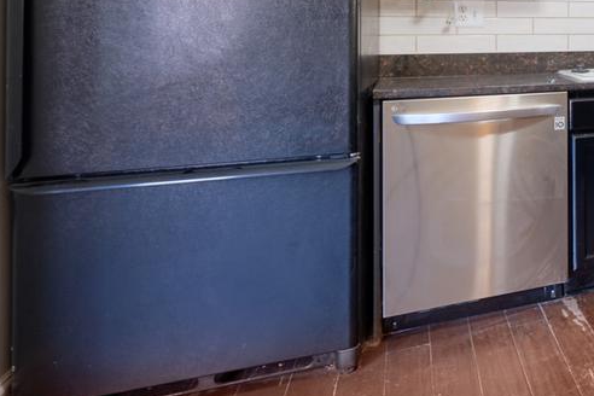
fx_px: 676
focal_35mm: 41
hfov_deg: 30.2
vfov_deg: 31.2
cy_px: 46
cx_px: 864
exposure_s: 1/4
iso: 100
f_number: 8
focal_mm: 14
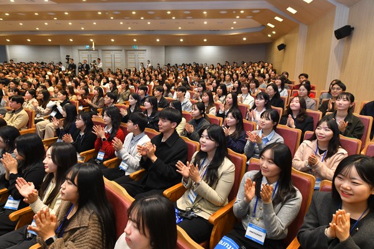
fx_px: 218
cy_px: 124
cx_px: 187
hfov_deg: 81.2
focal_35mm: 21
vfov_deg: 59.5
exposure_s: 1/160
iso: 1600
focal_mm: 21
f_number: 5
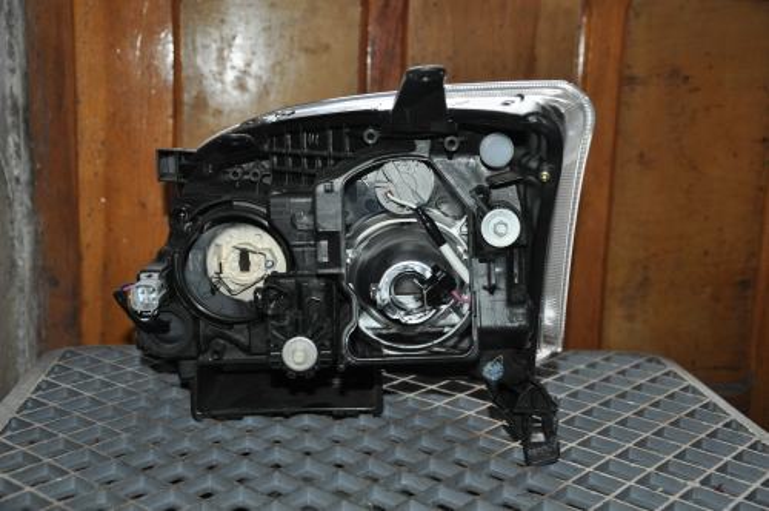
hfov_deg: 41.2
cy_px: 256
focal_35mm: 48
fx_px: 1024
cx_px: 384
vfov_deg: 28.0
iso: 800
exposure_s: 1/60
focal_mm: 32
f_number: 4.2
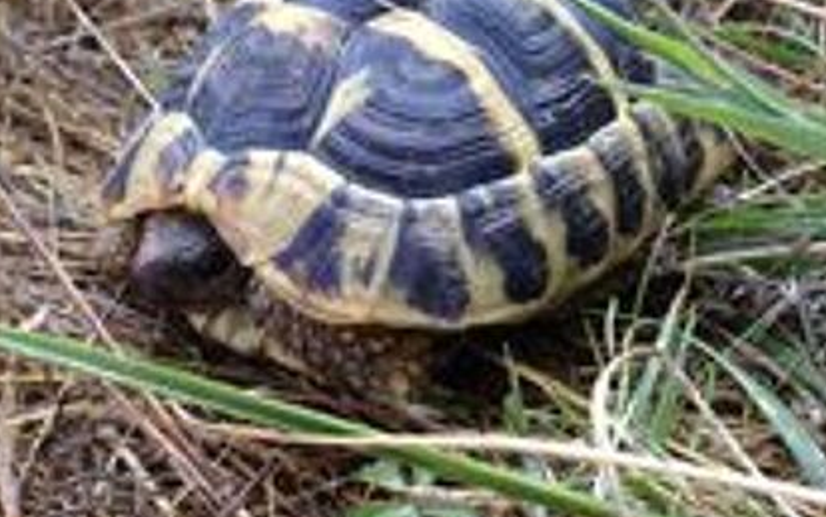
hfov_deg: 46.2
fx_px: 968
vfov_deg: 29.8
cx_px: 427
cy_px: 204
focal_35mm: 43
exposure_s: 1/120
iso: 64
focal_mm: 4.28
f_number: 2.4
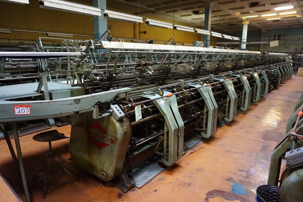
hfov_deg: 73.7
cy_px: 101
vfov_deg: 53.1
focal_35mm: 24
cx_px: 152
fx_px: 202
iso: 3200
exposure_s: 1/25
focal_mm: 16
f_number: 3.5
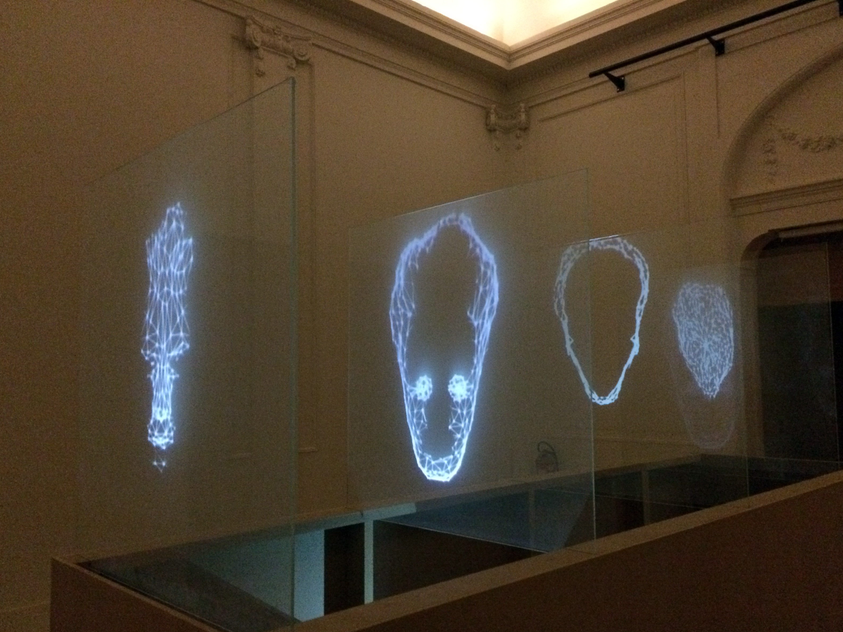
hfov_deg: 60.0
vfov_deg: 46.8
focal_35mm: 30
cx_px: 422
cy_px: 325
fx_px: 731
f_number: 2.2
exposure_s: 1/15
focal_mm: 4.15
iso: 1250
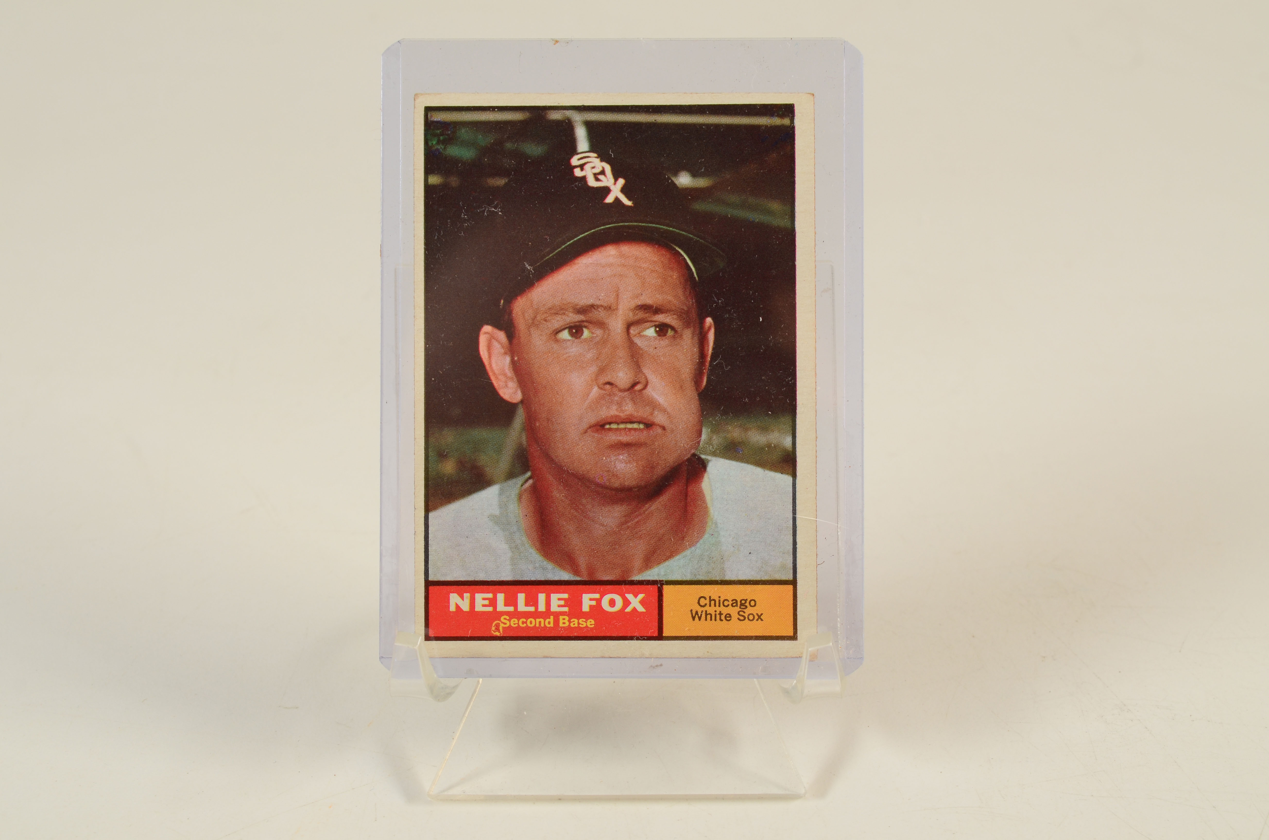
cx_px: 634
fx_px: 2533
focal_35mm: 72
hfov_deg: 28.1
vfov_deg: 18.8
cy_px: 420
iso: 200
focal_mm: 48
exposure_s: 1/160
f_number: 13
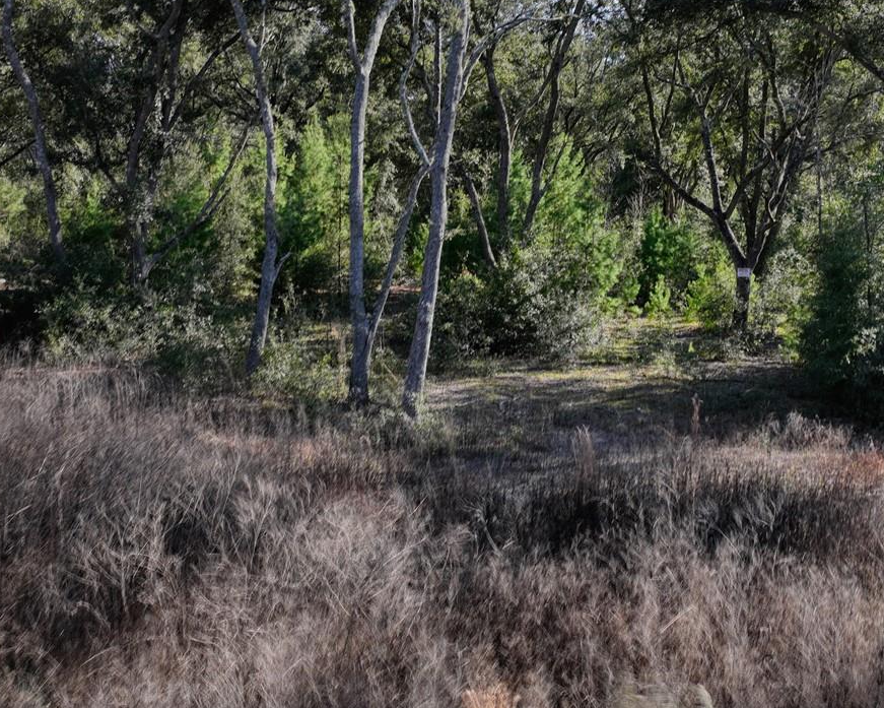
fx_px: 1125
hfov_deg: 42.9
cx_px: 446
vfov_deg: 34.8
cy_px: 285
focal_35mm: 43
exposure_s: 1/15
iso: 110
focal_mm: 12.29
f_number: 2.8
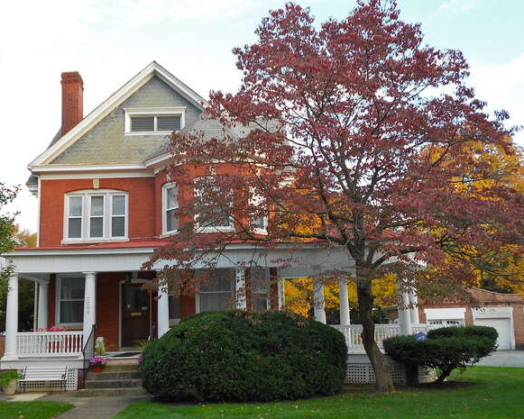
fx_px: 605
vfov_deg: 38.2
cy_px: 231
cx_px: 232
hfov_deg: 46.7
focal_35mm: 39
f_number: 3.4
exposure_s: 1/80
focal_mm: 5.1
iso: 80
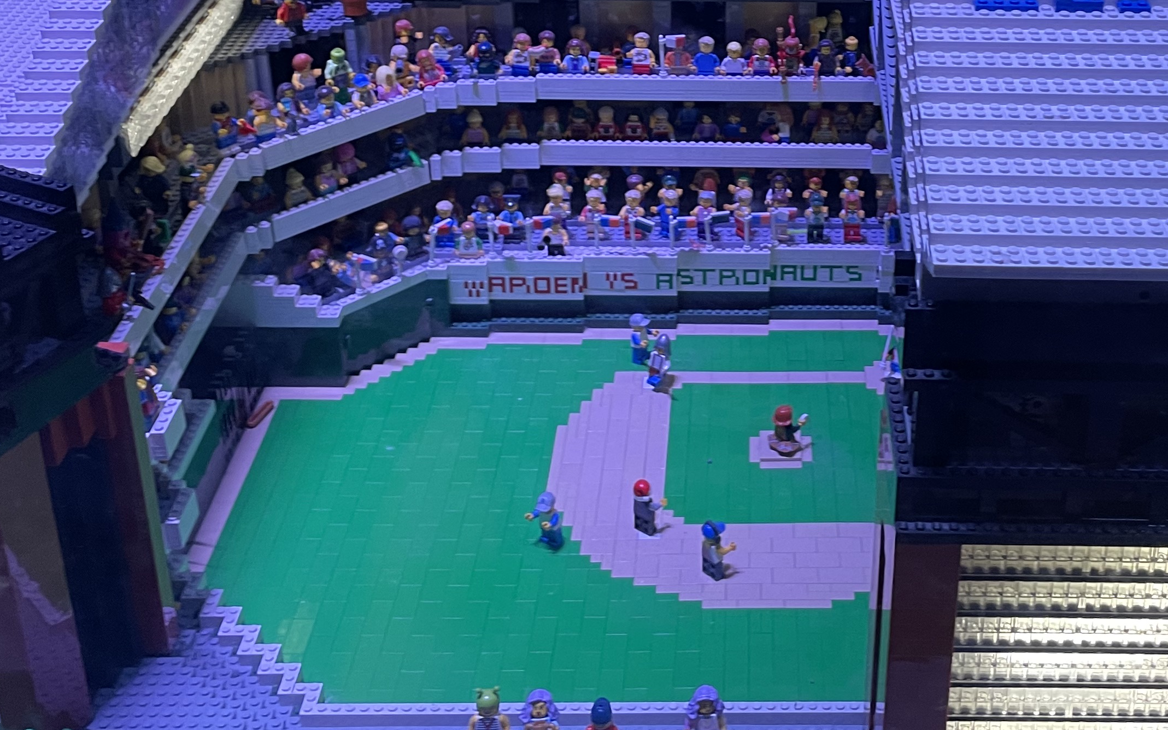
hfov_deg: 38.3
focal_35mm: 52
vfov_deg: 24.4
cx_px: 800
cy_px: 125
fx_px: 1655
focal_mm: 4.2
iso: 125
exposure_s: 1/60
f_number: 1.6
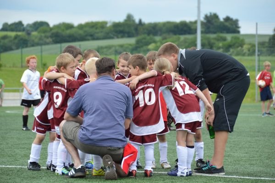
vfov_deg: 7.0
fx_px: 1488
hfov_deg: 10.6
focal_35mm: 195
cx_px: 138
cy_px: 92
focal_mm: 130
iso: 400
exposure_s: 1/800
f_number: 5.6
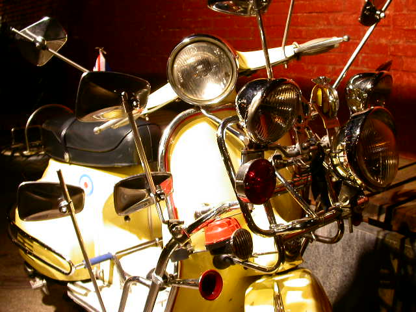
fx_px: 457
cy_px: 156
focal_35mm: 38
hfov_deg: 49.0
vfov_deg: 37.7
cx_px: 208
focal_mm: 7.85
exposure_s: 1/8
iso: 100
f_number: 2.6
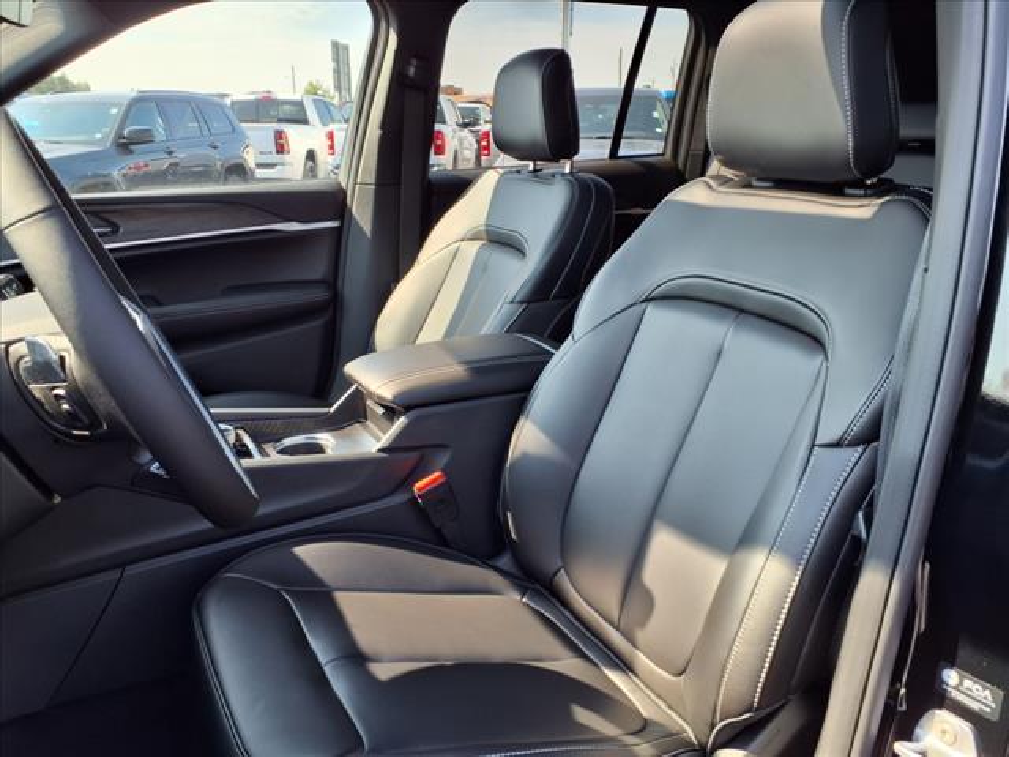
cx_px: 504
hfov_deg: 65.3
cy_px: 378
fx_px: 787
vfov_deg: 51.4
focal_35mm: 27
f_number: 1.9
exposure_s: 1/175
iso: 40
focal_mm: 3.58
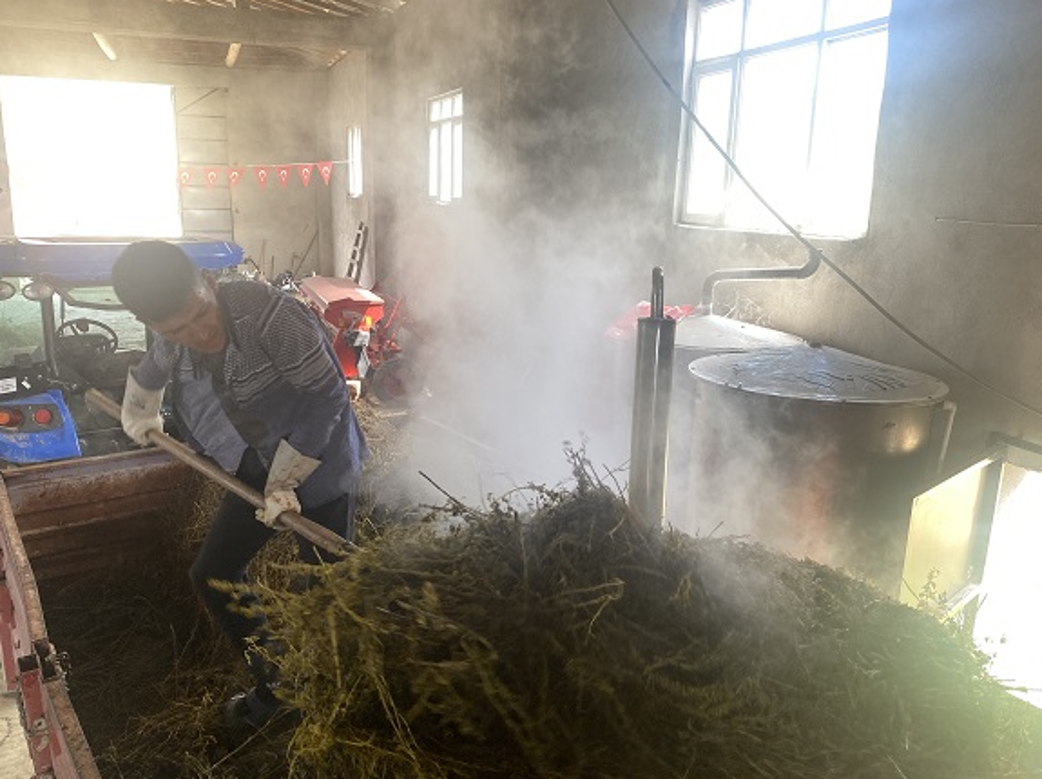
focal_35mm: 29
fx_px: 872
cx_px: 519
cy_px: 418
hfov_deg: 61.7
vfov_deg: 48.1
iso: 64
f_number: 1.8
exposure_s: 1/122
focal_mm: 4.25
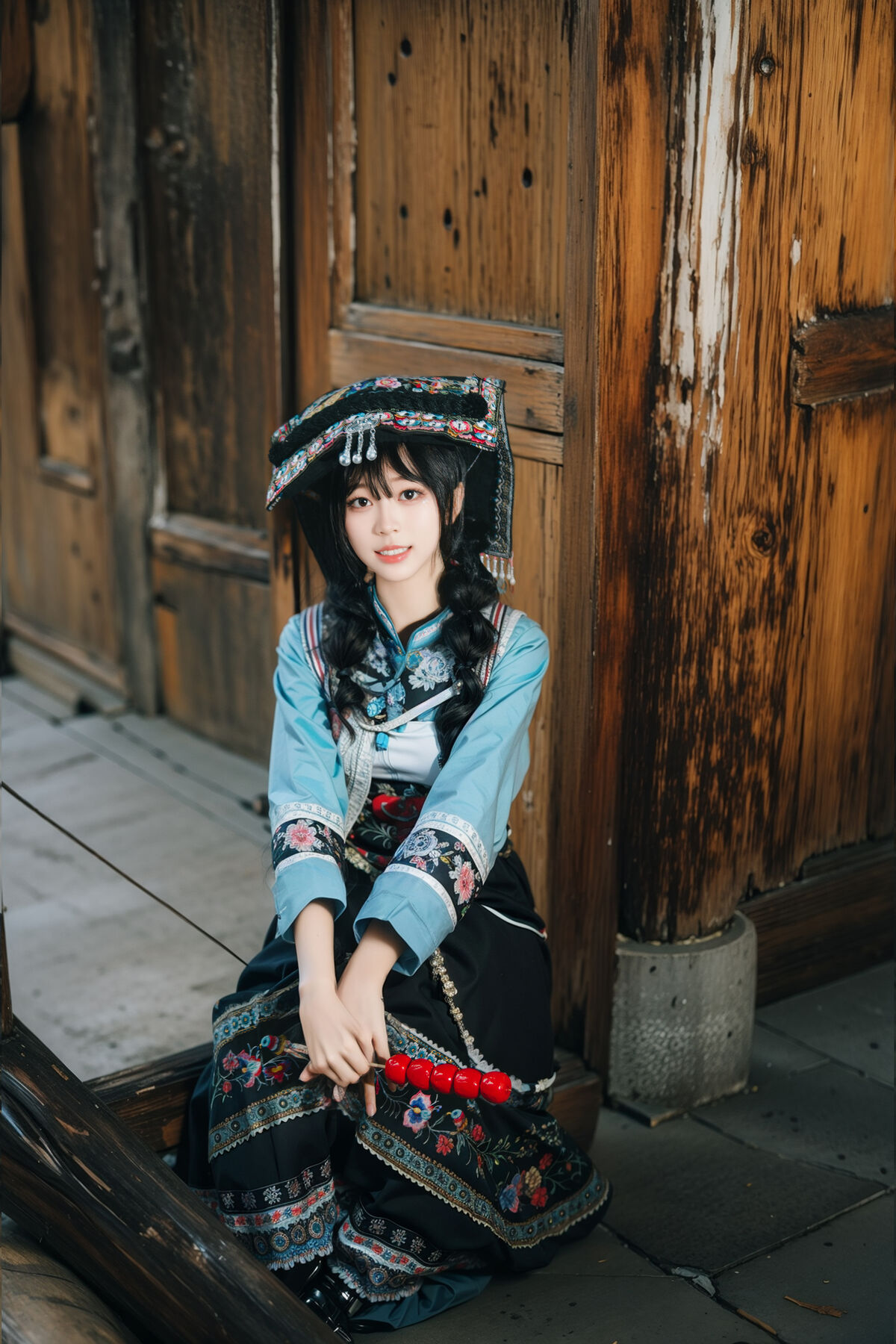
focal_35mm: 45
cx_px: 448
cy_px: 672
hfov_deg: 29.9
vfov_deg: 43.6
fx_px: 1680
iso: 100
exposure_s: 1/200
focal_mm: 30
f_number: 1.4
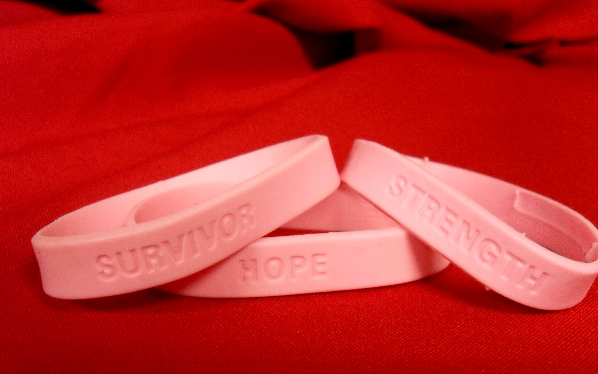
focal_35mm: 38
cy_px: 218
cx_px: 294
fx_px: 619
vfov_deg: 33.5
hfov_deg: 51.5
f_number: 2.8
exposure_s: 1/30
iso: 400
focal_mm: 6.2
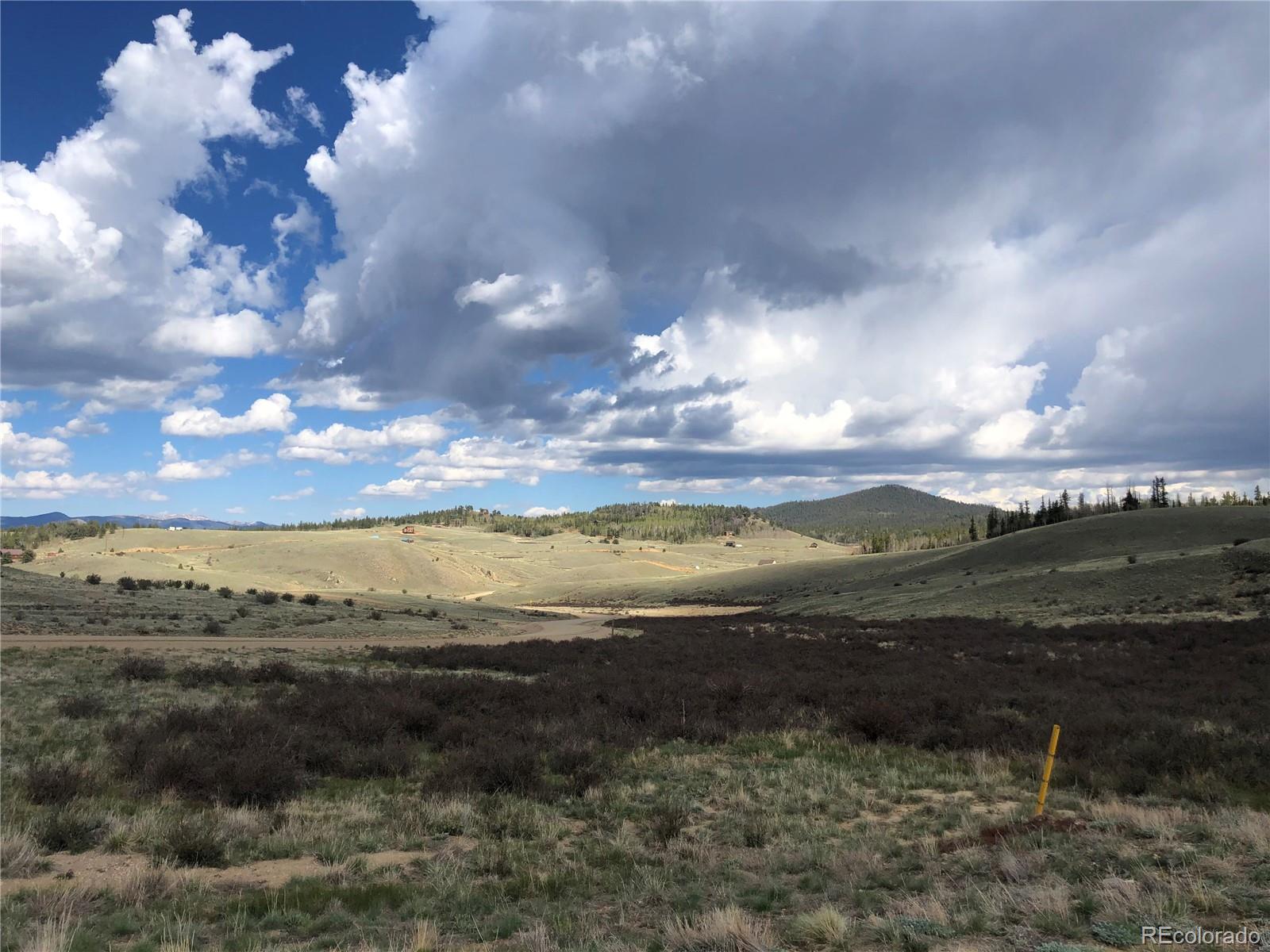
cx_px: 635
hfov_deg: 63.4
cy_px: 476
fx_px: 1027
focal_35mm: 28
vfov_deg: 49.7
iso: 25
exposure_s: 1/2825
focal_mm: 4
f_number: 1.8
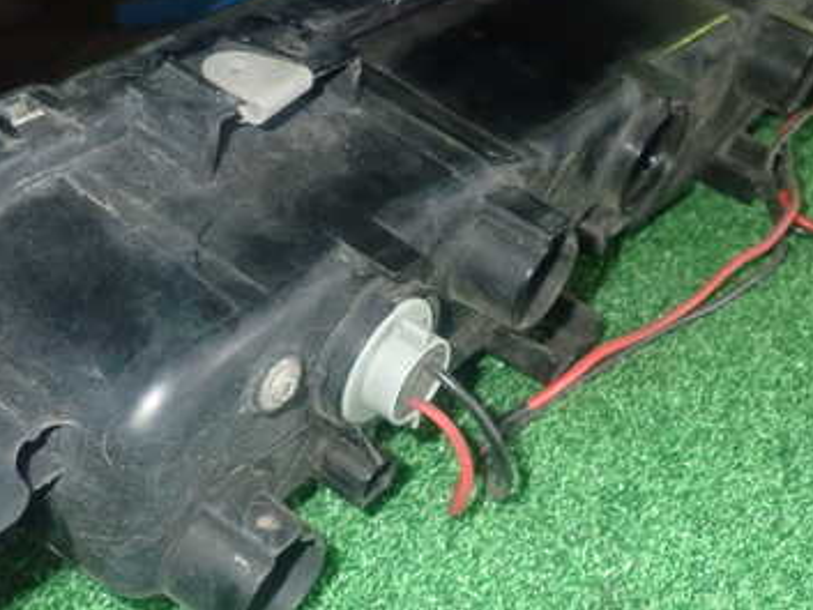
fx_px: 1198
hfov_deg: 37.5
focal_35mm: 51
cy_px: 302
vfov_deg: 28.6
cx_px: 410
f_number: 6.3
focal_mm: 5.4
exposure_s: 1/30
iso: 800
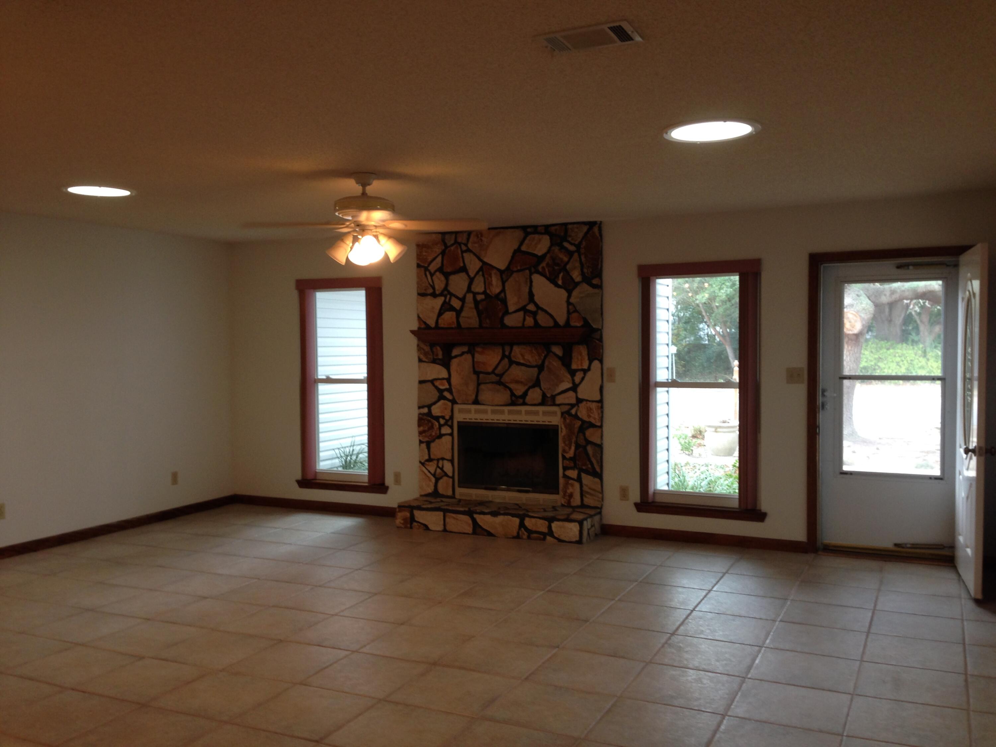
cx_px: 498
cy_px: 374
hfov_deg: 55.4
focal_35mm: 33
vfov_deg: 42.9
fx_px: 950
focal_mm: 4.12
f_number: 2.4
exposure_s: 1/20
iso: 64
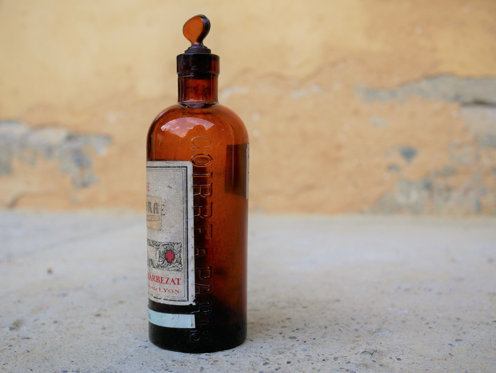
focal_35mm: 40
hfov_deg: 46.8
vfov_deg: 36.0
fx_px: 573
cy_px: 186
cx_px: 248
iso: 200
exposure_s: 1/320
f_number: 2.8
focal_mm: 20
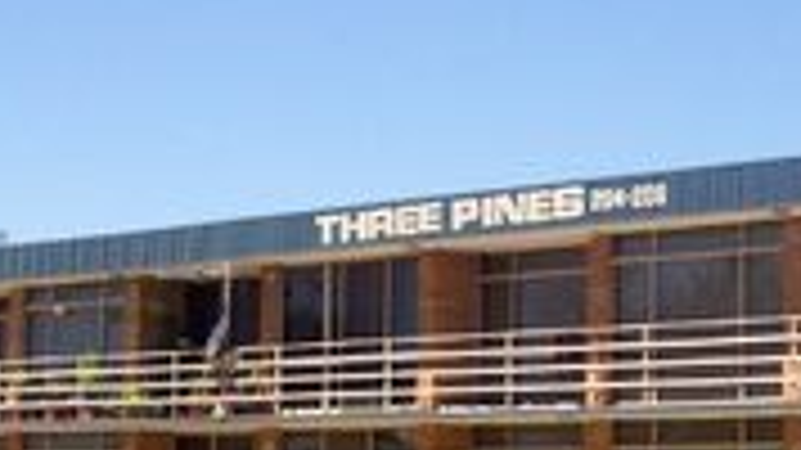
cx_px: 720
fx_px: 2229
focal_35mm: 105
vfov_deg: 11.5
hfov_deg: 20.0
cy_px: 317
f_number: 4.8
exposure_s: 1/500
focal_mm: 8
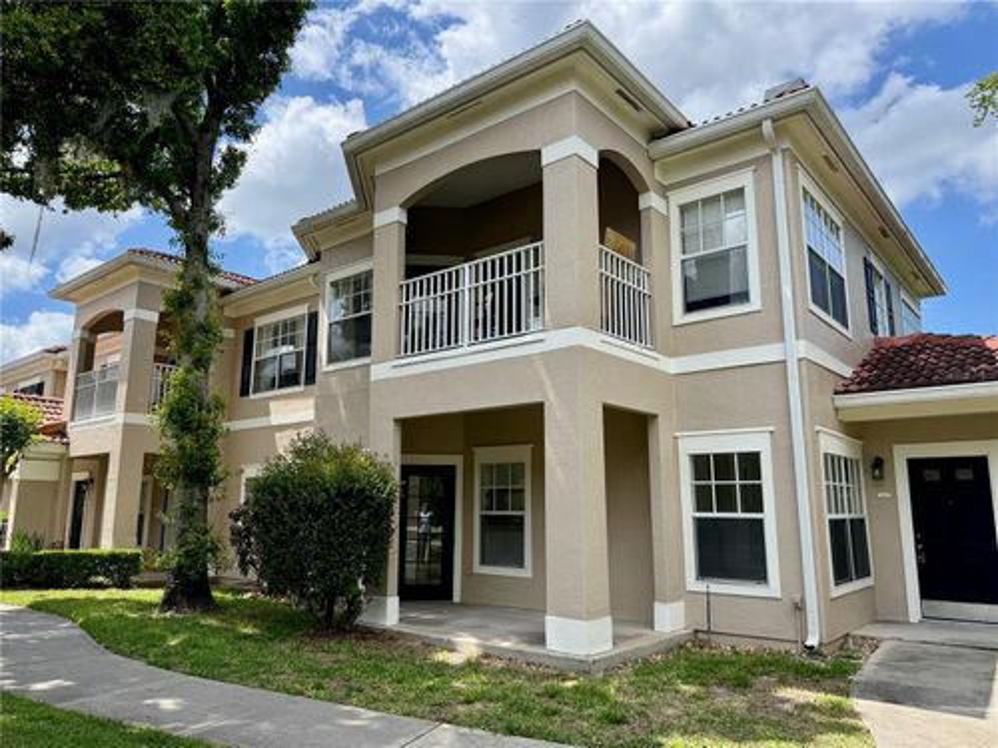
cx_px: 499
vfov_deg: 56.8
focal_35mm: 24
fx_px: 692
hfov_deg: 71.6
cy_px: 374
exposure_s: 1/2331
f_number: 1.78
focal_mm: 6.76
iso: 80
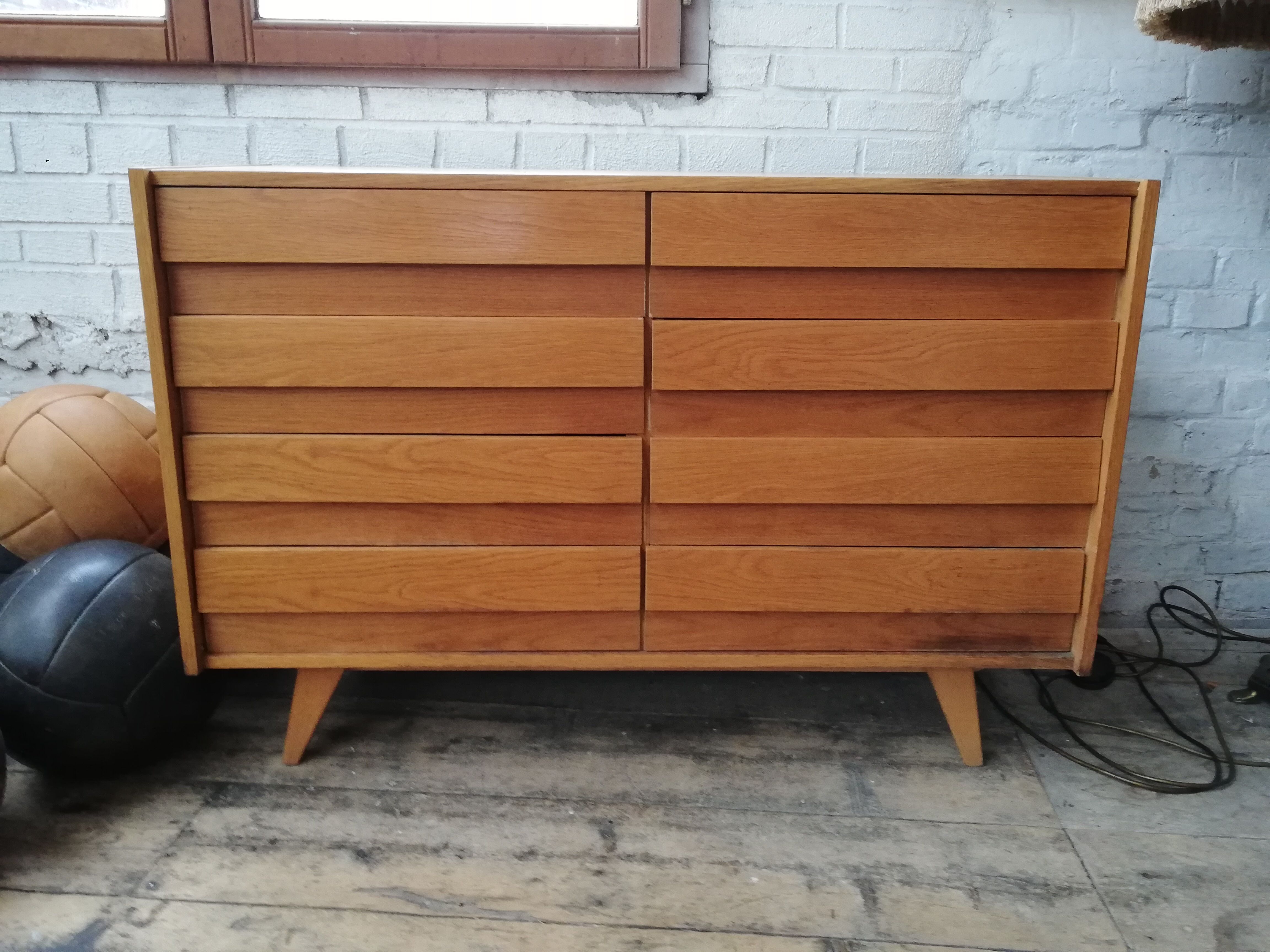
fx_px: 1064
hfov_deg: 61.7
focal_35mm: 29
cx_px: 635
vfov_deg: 48.2
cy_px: 476
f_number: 2.2
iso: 400
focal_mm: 3.81
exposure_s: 1/25
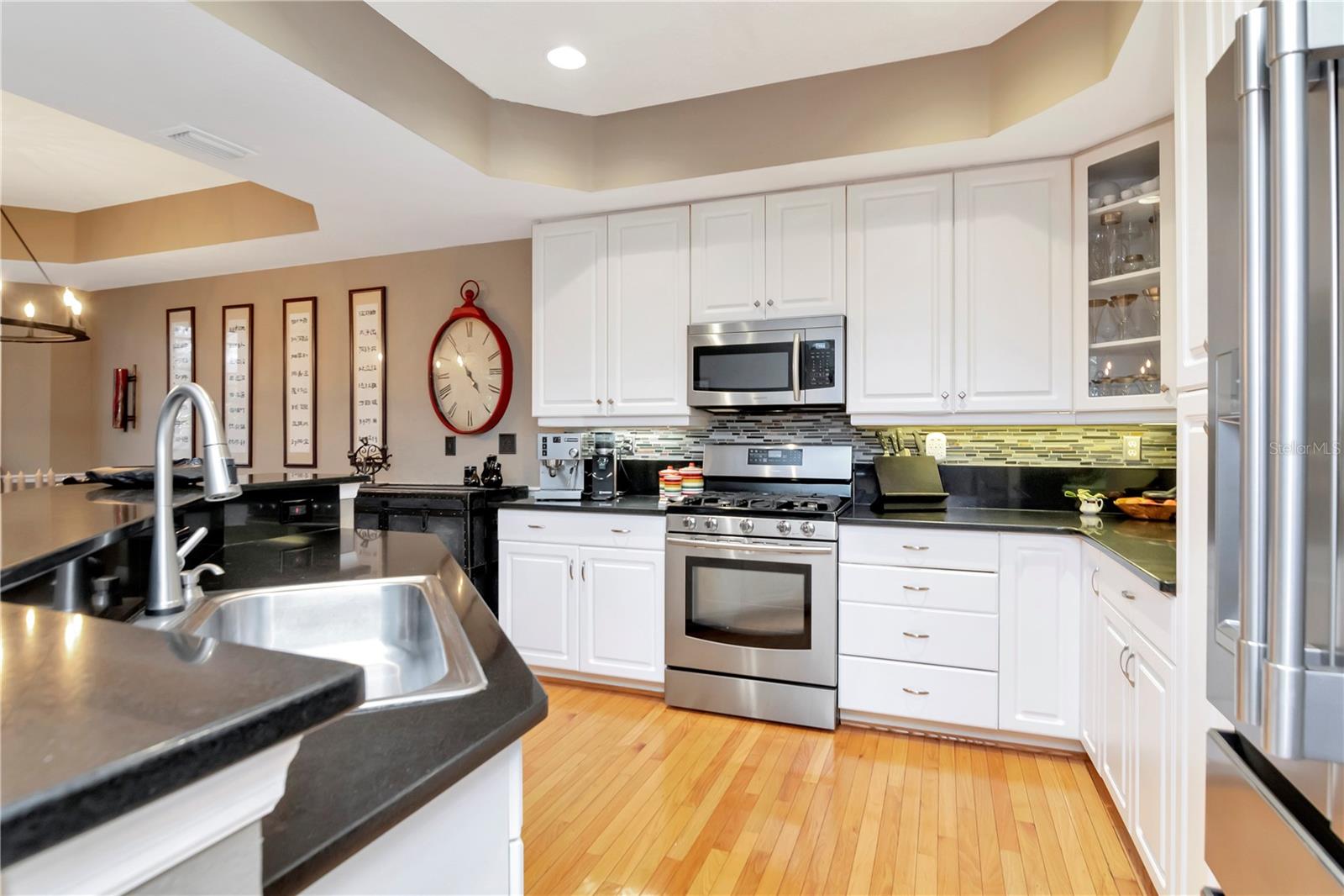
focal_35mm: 18
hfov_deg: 90.0
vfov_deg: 67.4
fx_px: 672
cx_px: 672
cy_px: 448
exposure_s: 1/20
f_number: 7.1
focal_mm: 12
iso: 800
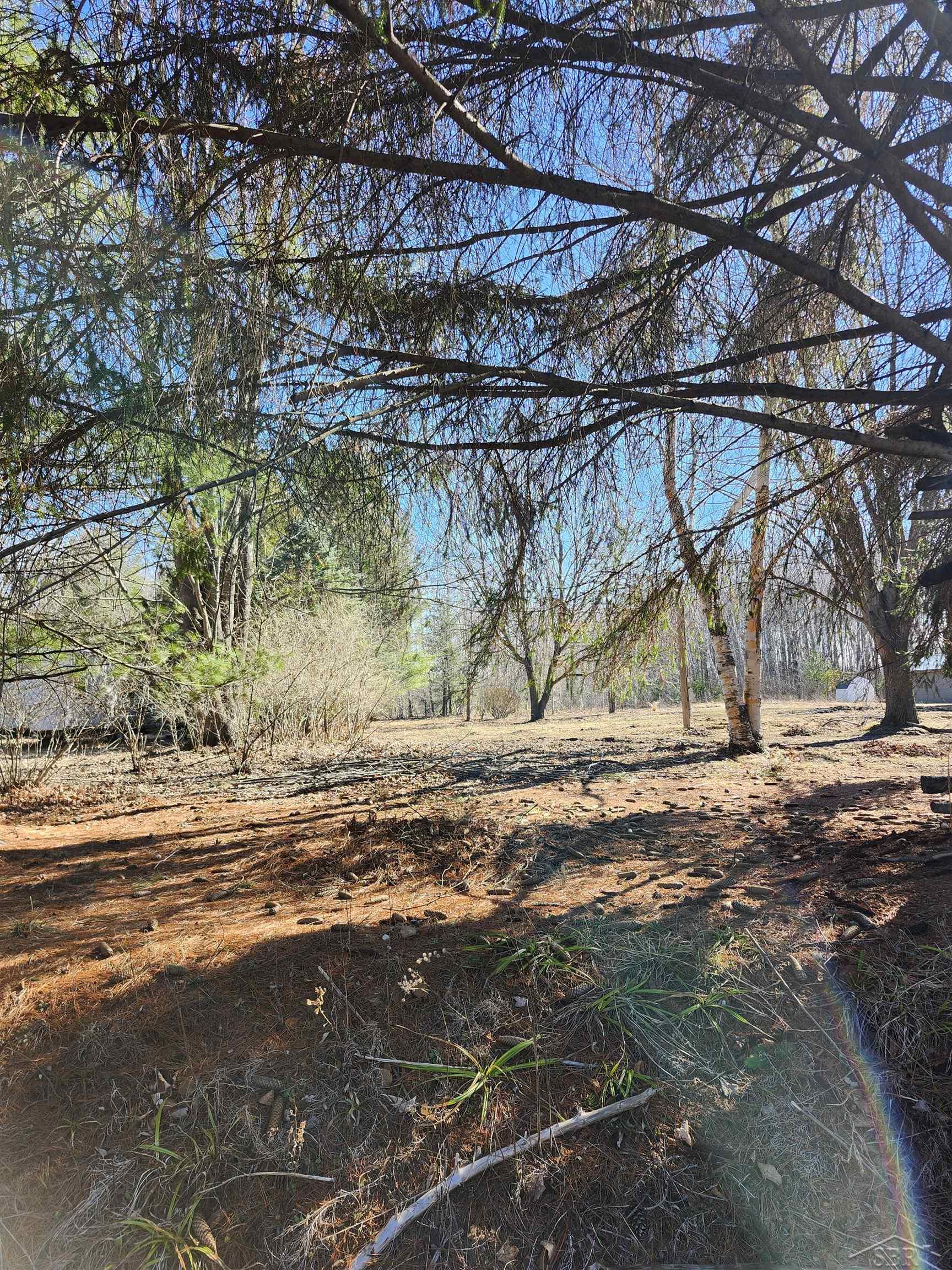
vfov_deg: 73.9
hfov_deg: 58.9
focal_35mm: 23
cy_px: 635
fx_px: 843
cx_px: 476
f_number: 1.8
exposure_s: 1/273
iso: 25
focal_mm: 5.54
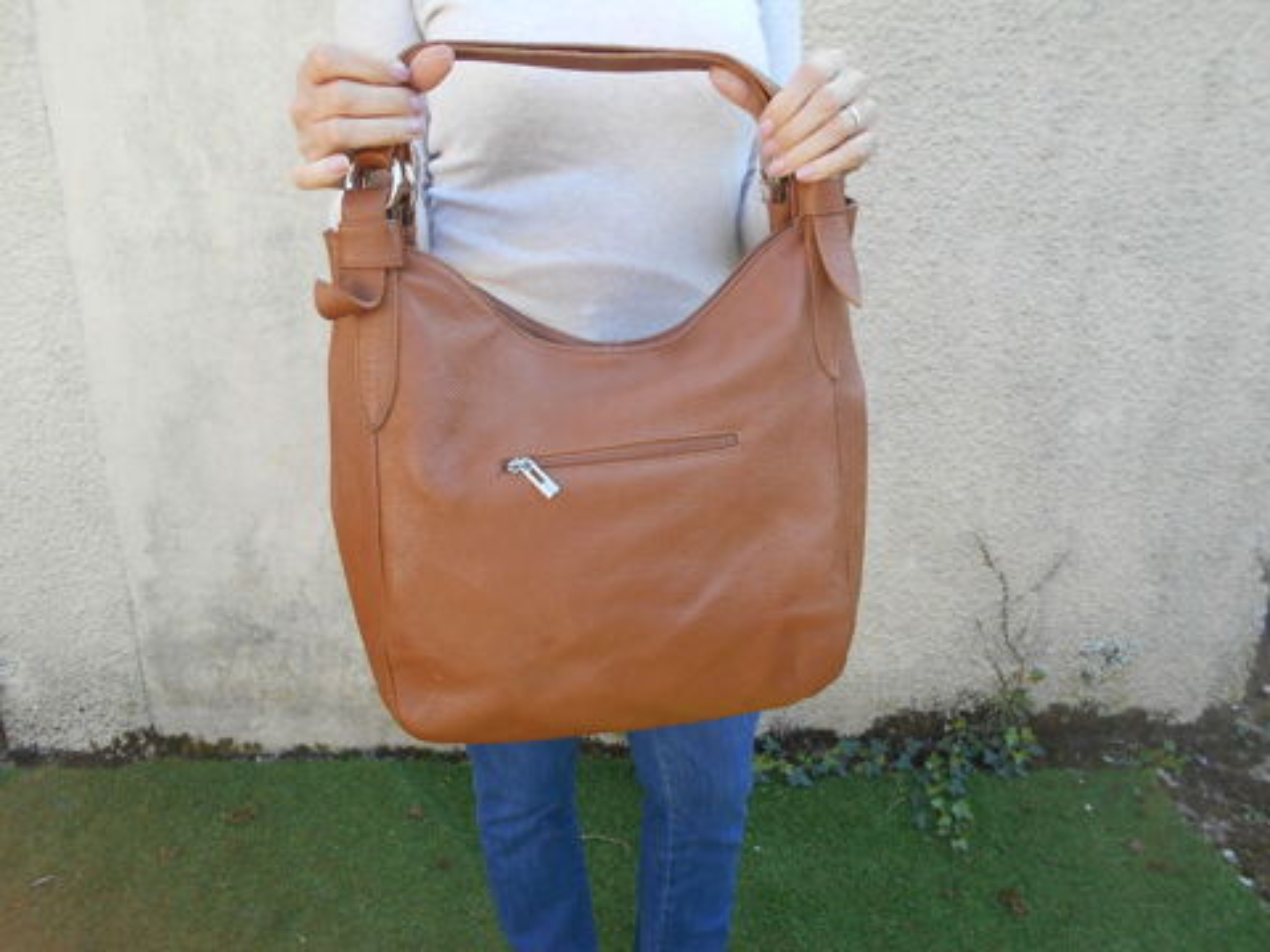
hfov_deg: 67.3
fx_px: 954
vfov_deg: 53.1
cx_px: 635
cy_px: 476
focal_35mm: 26
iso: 80
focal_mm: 4.6
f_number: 3.2
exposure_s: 1/100
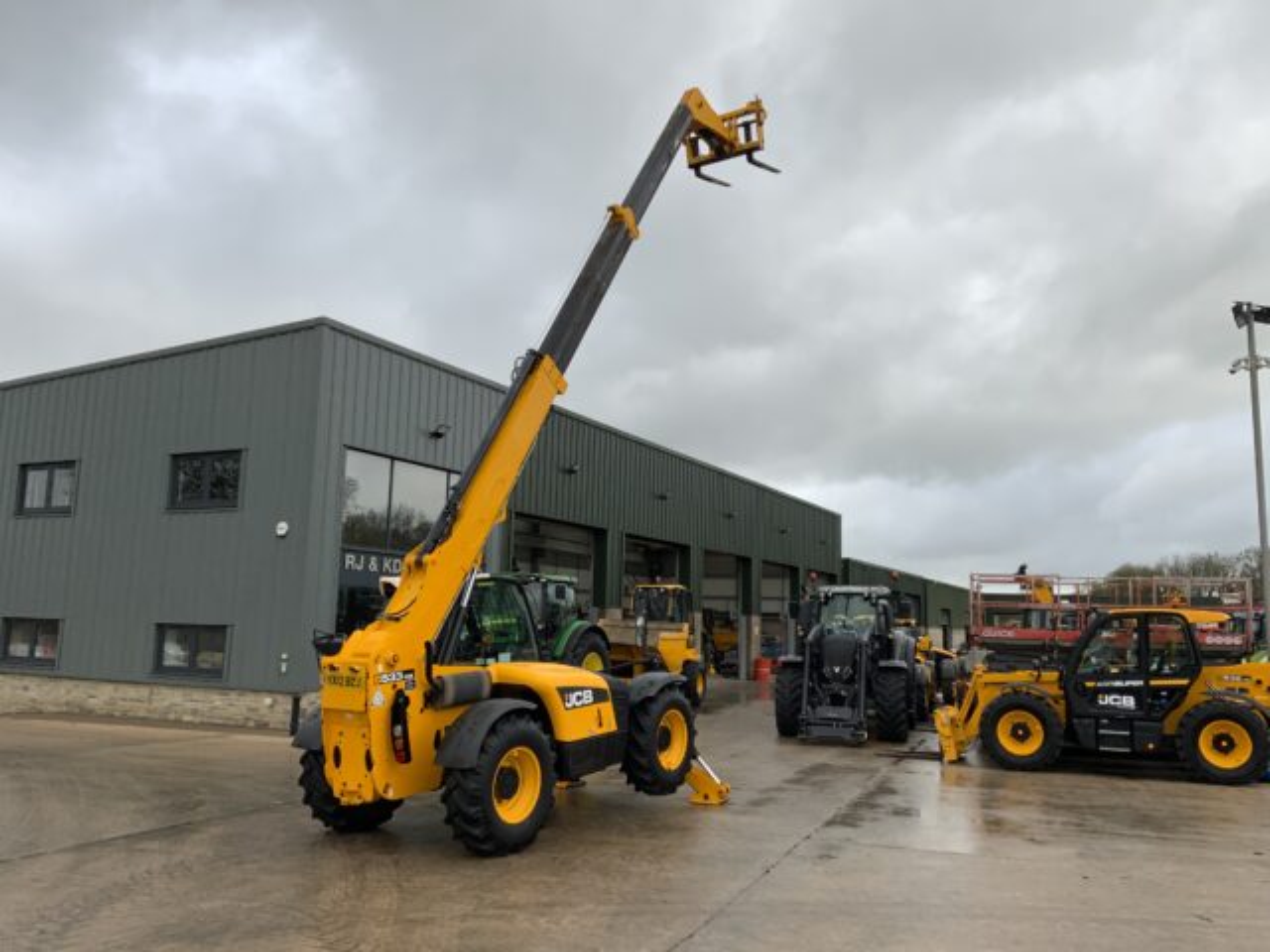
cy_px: 476
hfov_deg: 61.7
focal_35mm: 29
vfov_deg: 48.2
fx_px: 1064
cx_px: 635
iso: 16
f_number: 1.8
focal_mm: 3
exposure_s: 1/294
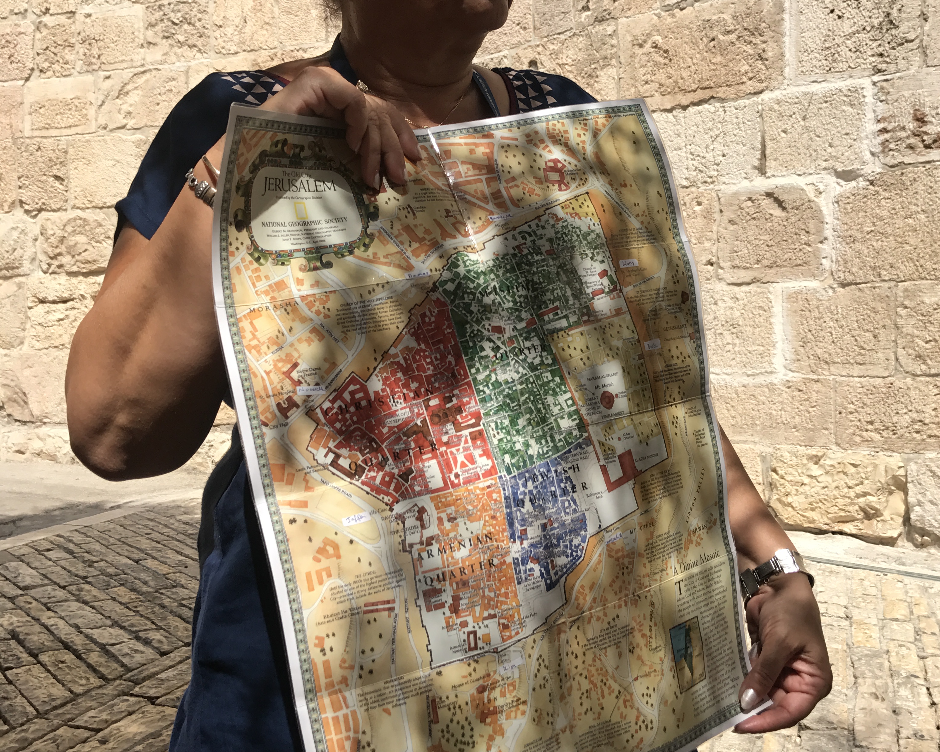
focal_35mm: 37
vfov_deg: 40.1
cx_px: 476
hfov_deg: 49.1
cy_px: 347
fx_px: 1029
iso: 20
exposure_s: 1/1996
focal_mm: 3.99
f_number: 1.8
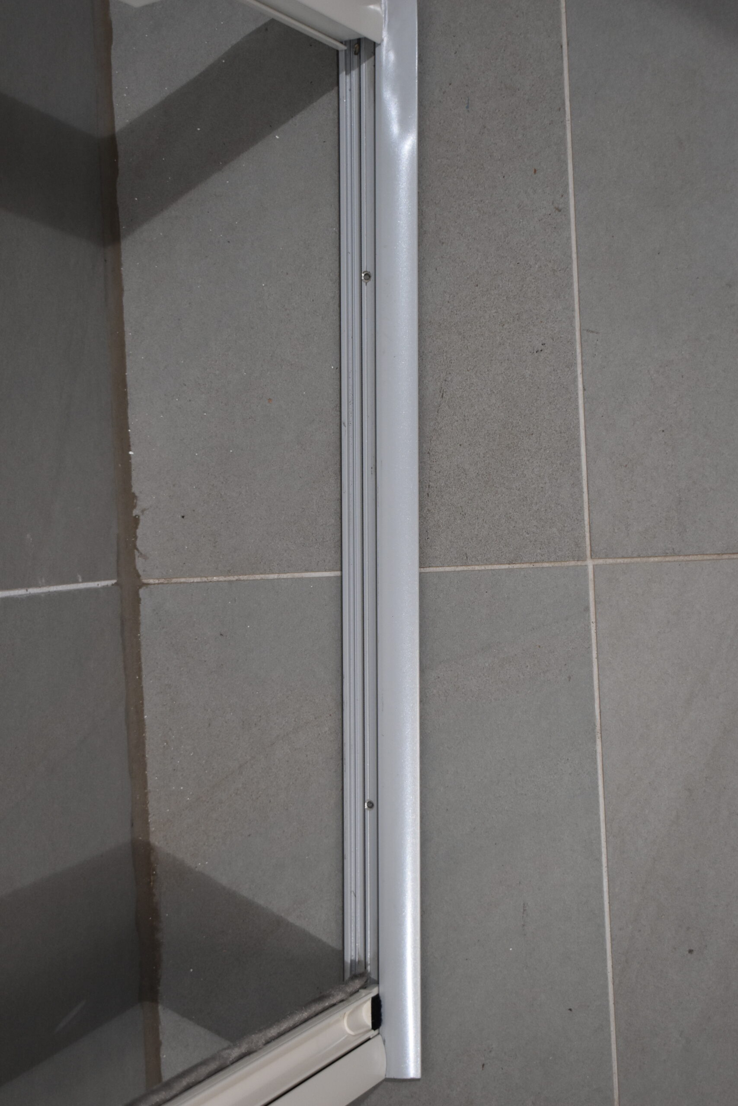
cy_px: 553
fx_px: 1937
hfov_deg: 21.6
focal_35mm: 63
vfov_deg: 31.9
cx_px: 369
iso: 800
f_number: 5
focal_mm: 42
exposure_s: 1/160
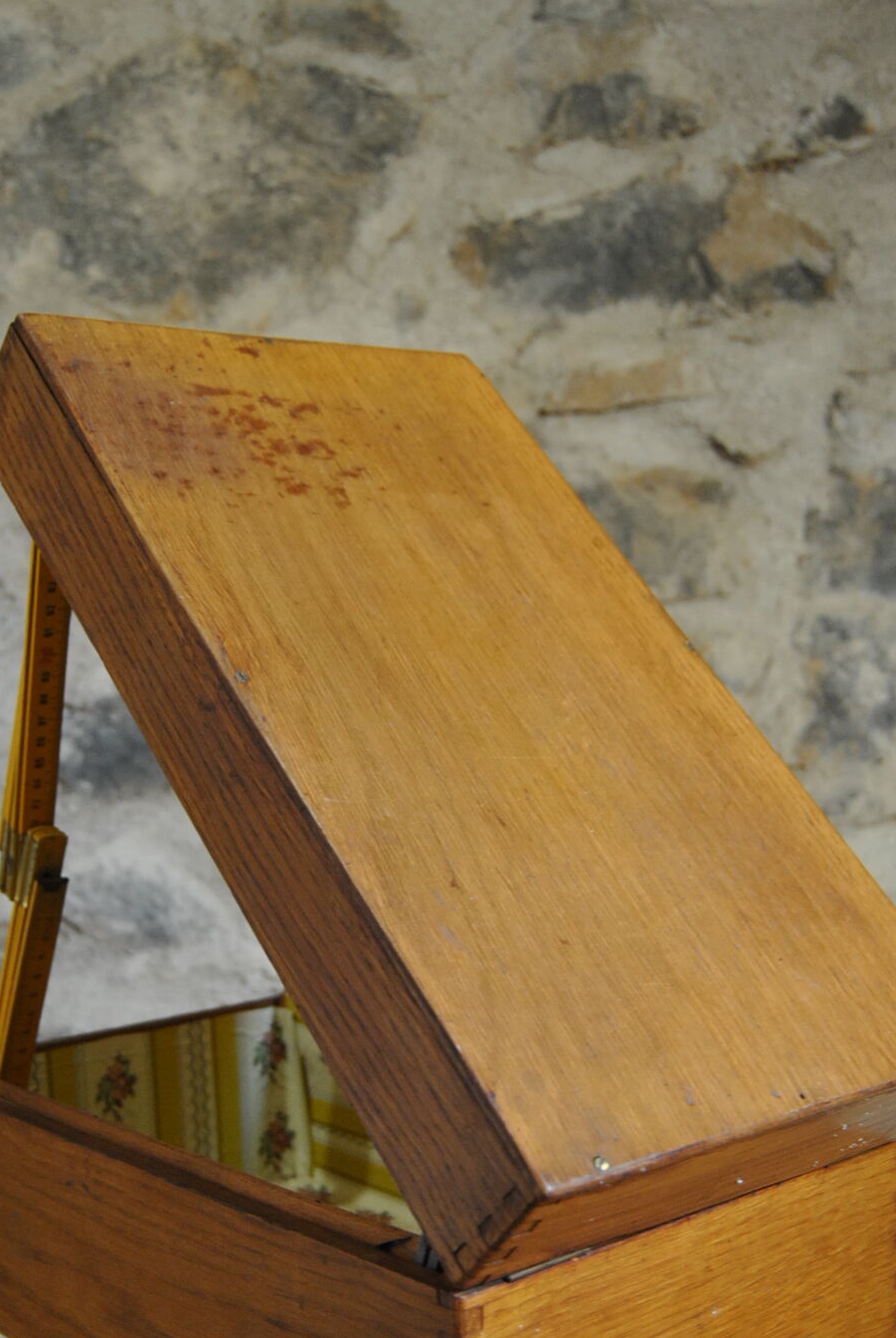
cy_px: 886
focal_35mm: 48
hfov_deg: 28.2
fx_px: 1787
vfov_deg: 40.6
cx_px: 437
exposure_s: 1/30
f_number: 3.5
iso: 450
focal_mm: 22
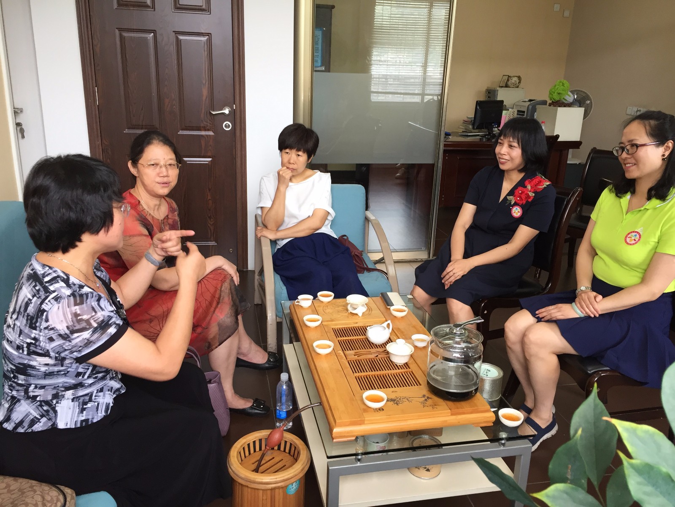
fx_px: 565
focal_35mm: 29
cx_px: 338
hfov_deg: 61.7
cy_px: 254
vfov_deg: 48.2
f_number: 2.2
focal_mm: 4.15
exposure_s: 1/33
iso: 32
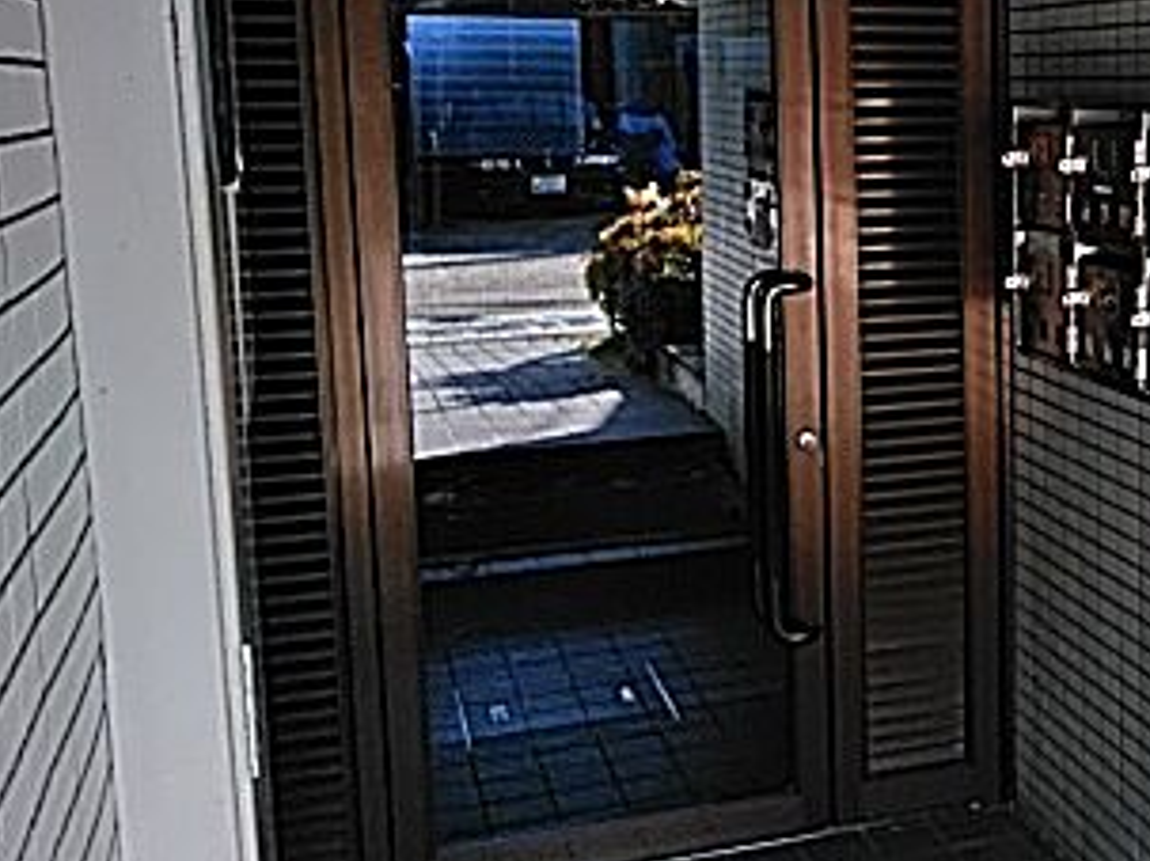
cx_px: 1207
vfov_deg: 25.6
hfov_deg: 30.8
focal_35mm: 57
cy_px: 315
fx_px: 1893
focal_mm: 3.46
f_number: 2.2
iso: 65
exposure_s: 1/60
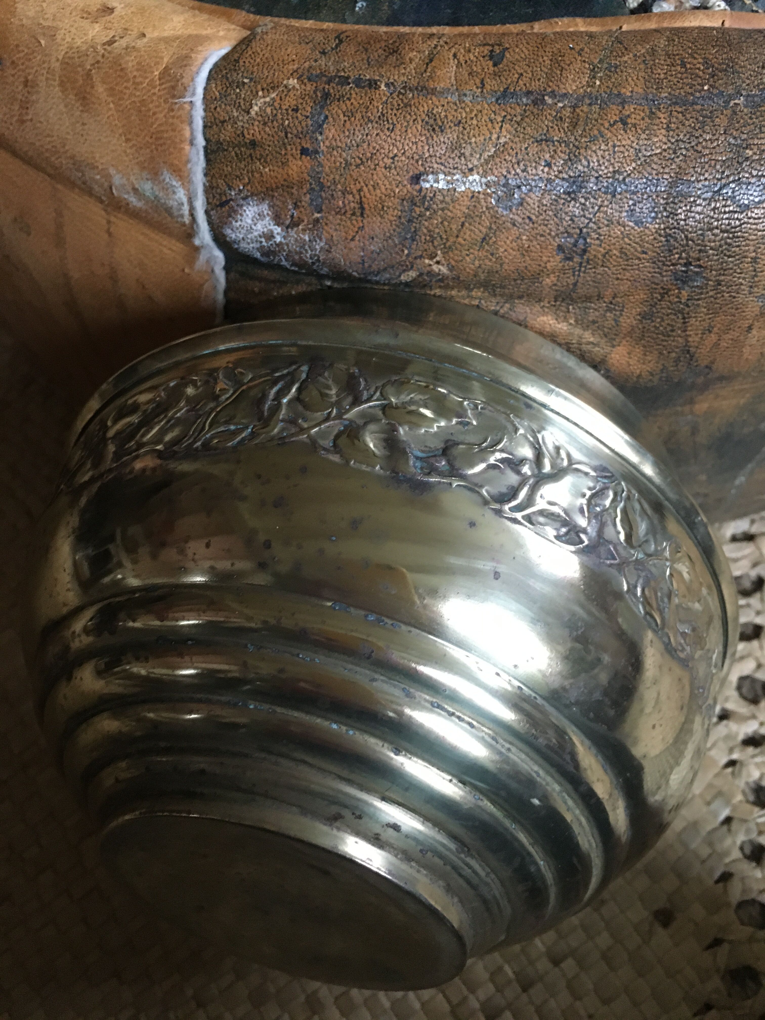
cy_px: 510
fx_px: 855
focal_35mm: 29
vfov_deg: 61.7
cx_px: 382
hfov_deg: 48.2
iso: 250
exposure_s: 1/17
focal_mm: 4.15
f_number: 2.2
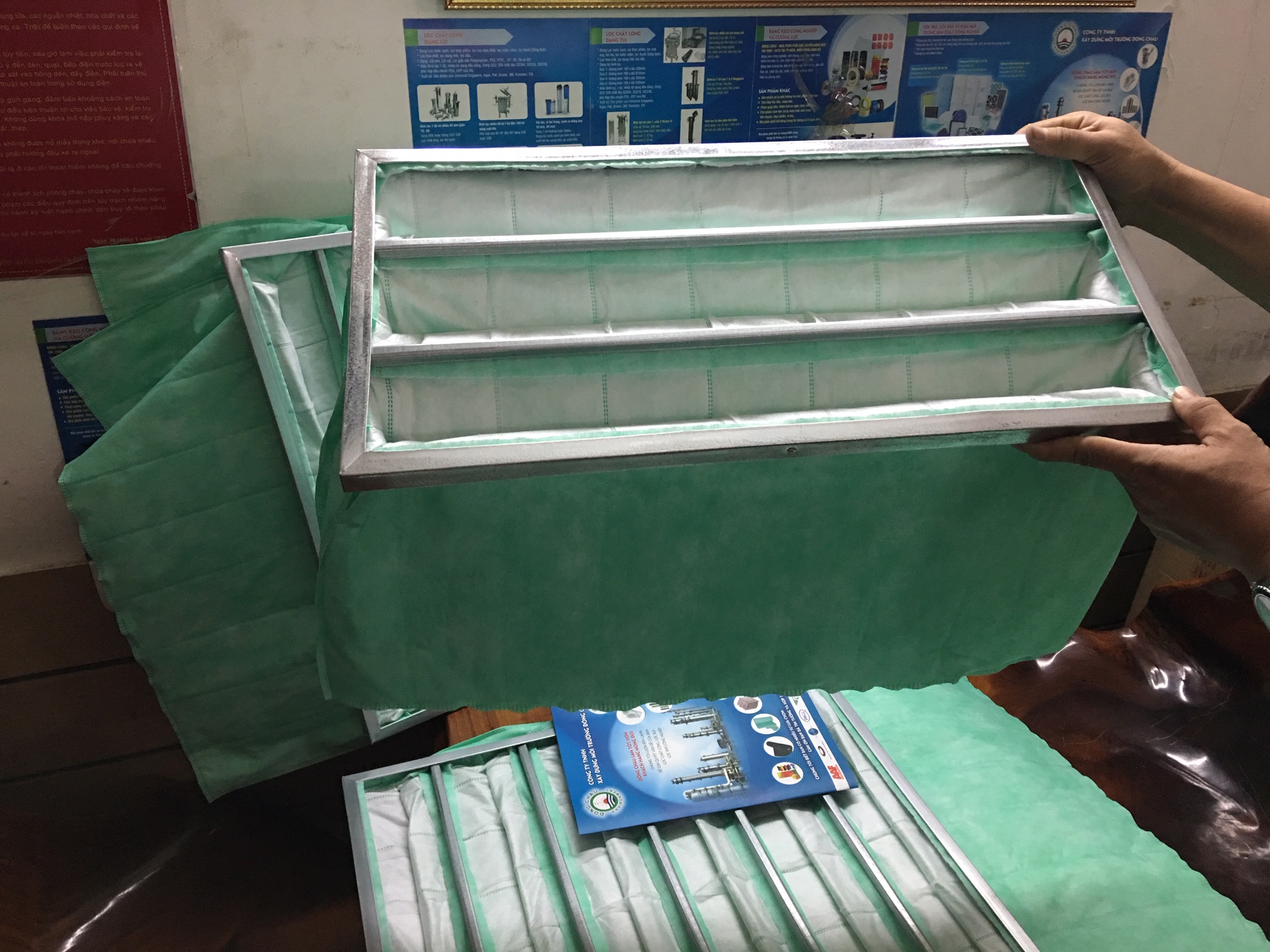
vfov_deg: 48.2
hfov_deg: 61.7
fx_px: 1064
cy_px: 476
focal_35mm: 29
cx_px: 635
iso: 100
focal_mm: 4.15
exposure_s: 1/17
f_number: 2.2
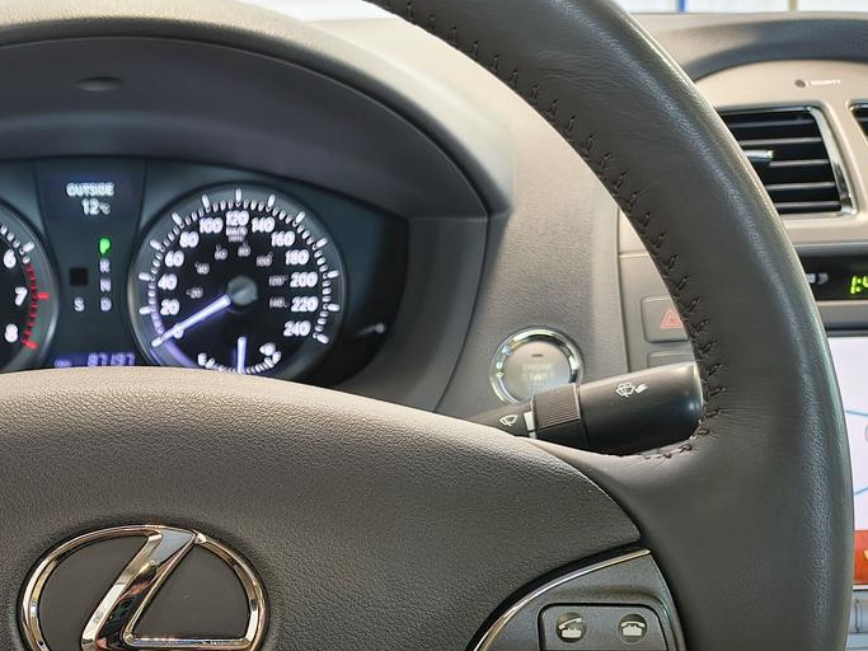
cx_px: 90
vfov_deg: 31.0
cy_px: 558
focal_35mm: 45
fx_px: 1128
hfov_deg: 39.2
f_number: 1.8
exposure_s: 1/50
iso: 488
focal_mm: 5.56
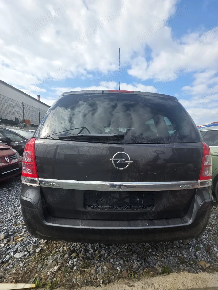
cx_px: 117
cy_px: 154
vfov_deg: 101.9
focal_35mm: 14
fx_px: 118
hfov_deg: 85.5
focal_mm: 2.2
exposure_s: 1/2000
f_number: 1.9
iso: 64
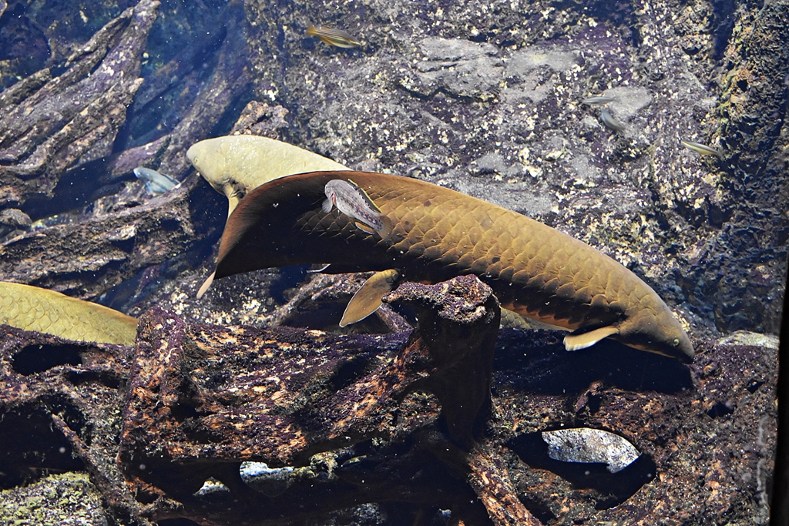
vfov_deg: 26.5
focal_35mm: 51
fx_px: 1118
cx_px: 394
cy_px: 263
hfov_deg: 38.9
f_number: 6.3
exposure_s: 1/15
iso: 2500
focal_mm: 34
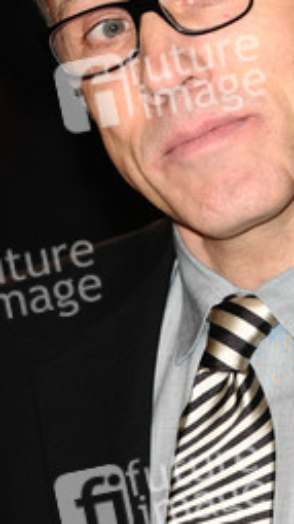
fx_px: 5318
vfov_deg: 5.6
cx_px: 221
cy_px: 187
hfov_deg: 3.2
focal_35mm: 383
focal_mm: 155
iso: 320
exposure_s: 1/200
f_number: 4
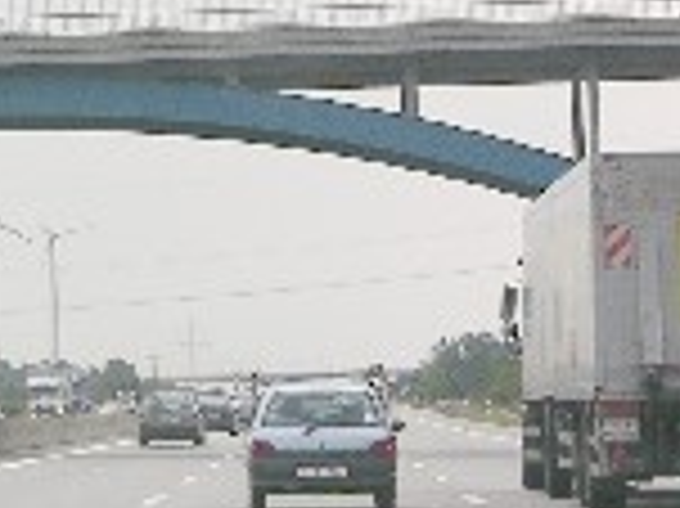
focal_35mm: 288
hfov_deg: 6.9
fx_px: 5653
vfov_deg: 5.2
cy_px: 108
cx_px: 61
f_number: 6.7
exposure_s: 1/145
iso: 50
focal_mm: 18.8
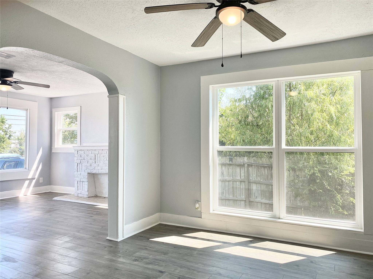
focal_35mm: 26
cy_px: 140
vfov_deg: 53.1
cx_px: 186
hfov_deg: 67.3
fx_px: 280
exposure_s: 1/263
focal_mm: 4.25
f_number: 1.8
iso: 32
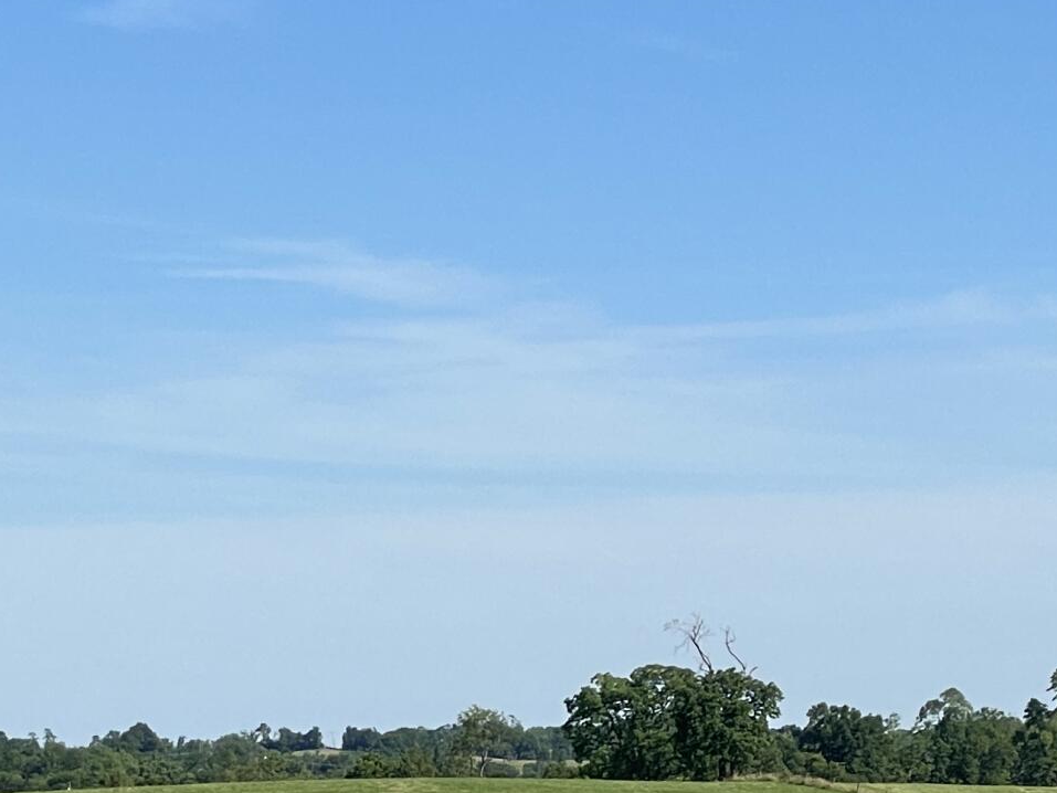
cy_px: 1128
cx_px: 96
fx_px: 4978
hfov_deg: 12.0
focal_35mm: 163
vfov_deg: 8.9
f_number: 2
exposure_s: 1/1845
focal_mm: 6
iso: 25
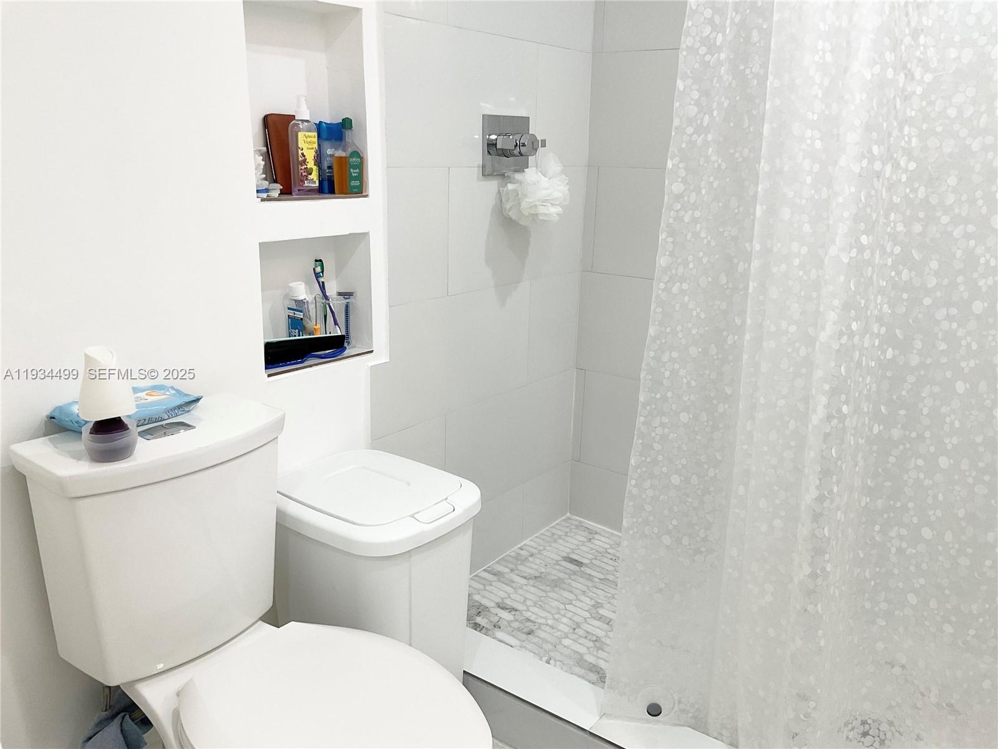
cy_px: 374
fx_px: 836
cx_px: 499
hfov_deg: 61.7
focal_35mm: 29
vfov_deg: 48.2
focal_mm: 3
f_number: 1.8
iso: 50
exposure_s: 1/120
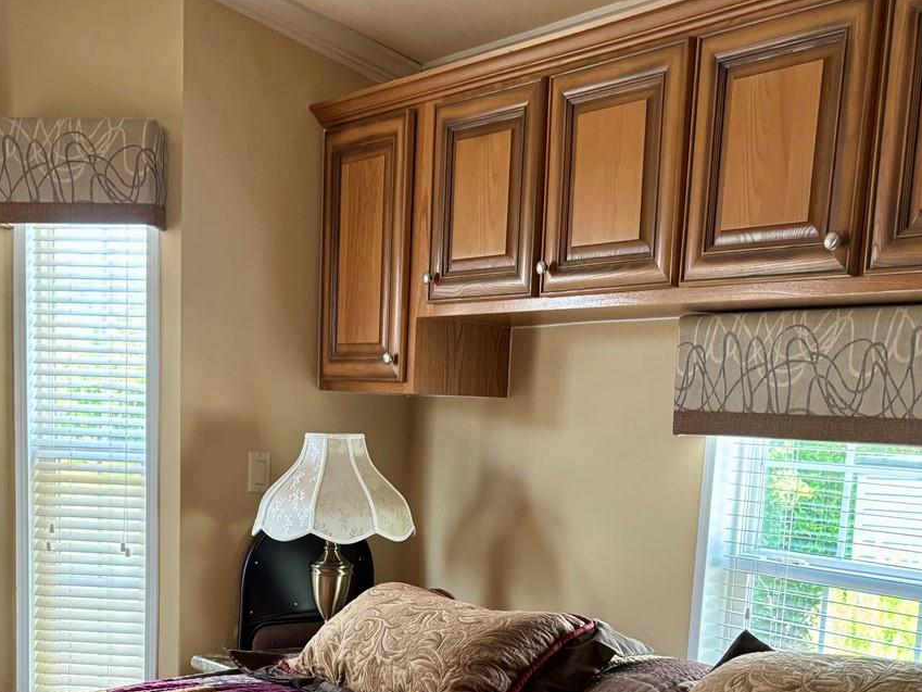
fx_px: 1305
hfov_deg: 38.9
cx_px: 411
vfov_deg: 28.6
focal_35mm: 49
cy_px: 613
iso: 125
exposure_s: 1/82
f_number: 1.6
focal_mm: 5.96
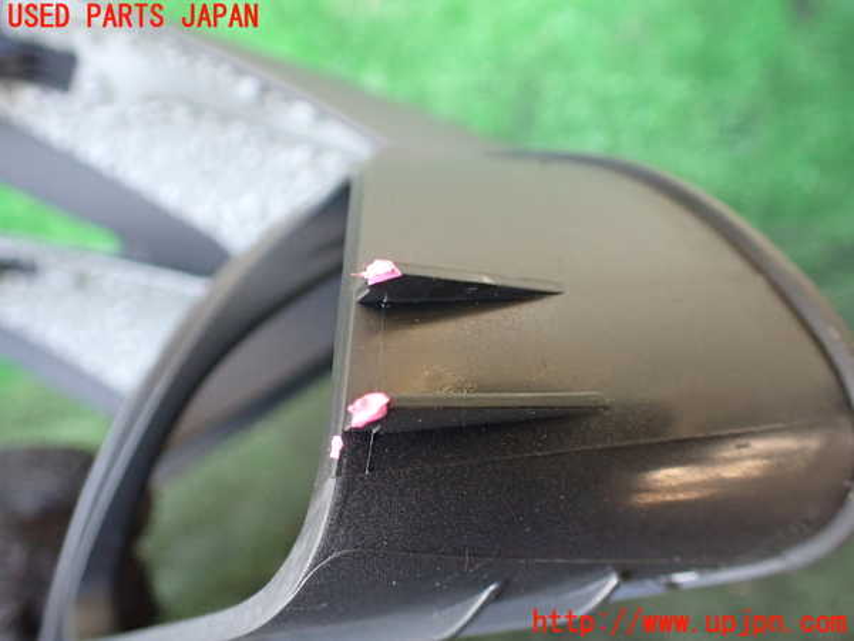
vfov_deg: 46.8
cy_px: 320
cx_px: 427
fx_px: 740
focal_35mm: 30
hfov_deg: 60.0
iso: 800
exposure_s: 1/50
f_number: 2.3
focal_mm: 5.4
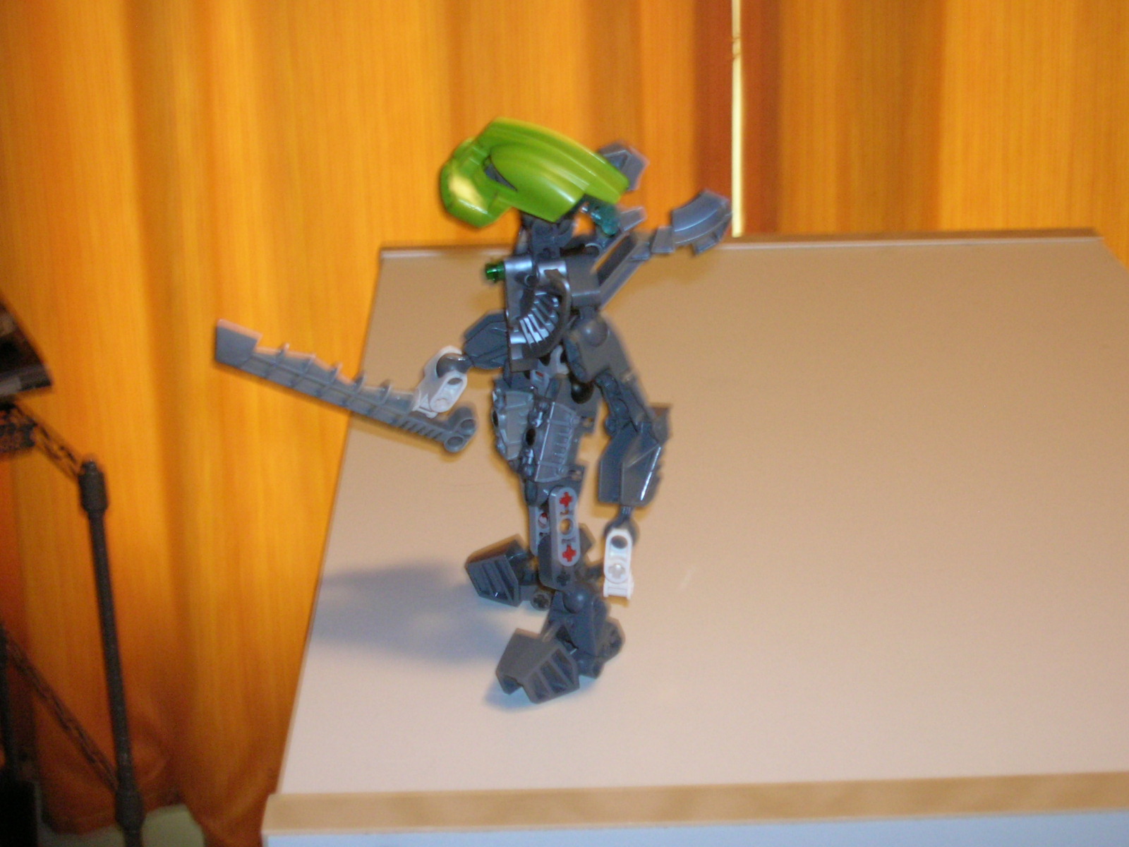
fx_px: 2055
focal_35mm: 63
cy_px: 424
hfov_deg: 30.7
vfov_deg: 23.3
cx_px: 564
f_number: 3.6
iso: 200
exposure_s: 1/7.6
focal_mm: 10.4
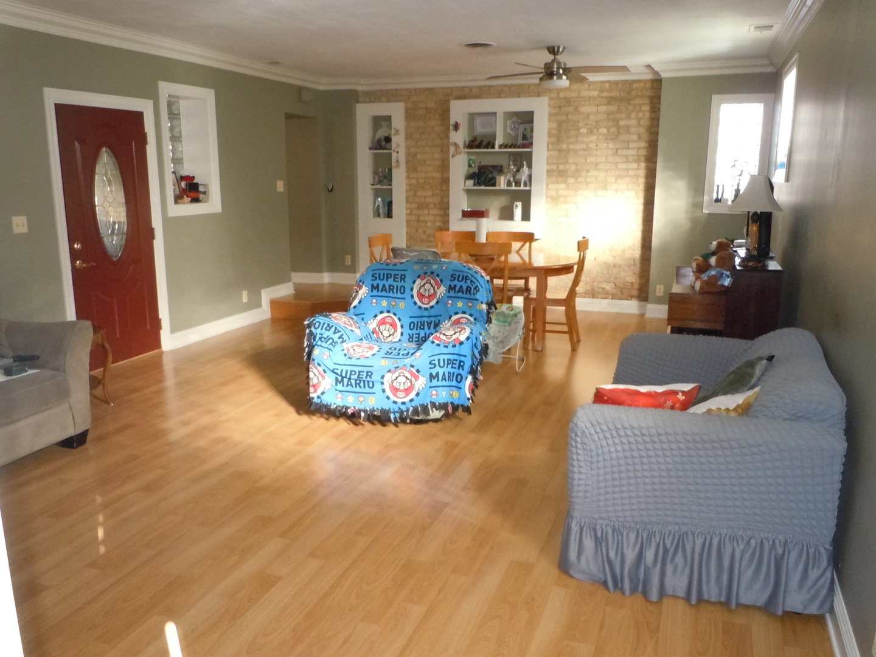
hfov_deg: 63.4
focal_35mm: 28
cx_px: 438
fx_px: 709
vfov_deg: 49.7
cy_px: 328
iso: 500
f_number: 3.7
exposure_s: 1/25
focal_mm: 5
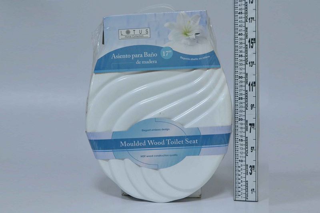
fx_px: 347
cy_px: 106
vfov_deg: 34.2
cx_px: 160
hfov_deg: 49.6
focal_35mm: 39
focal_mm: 26
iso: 3200
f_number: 5
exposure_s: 1/100
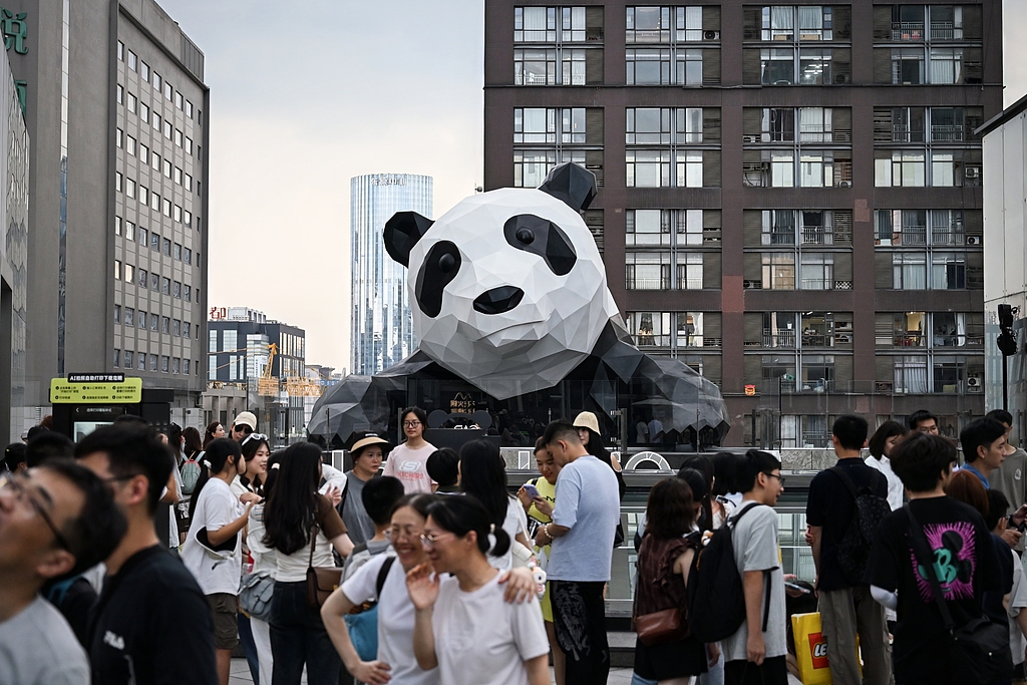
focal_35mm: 49
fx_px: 1398
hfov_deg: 40.3
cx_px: 514
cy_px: 342
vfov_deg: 27.5
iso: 1000
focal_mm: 49
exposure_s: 1/640
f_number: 3.5
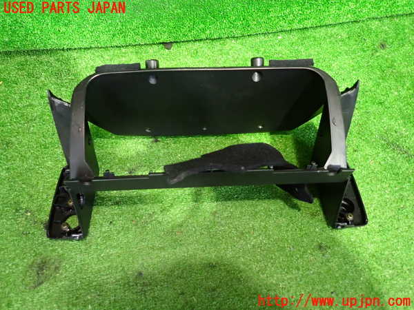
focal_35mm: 25
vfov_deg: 54.9
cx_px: 207
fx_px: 299
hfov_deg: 69.4
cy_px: 155
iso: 800
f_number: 2
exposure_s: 1/25
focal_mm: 4.5
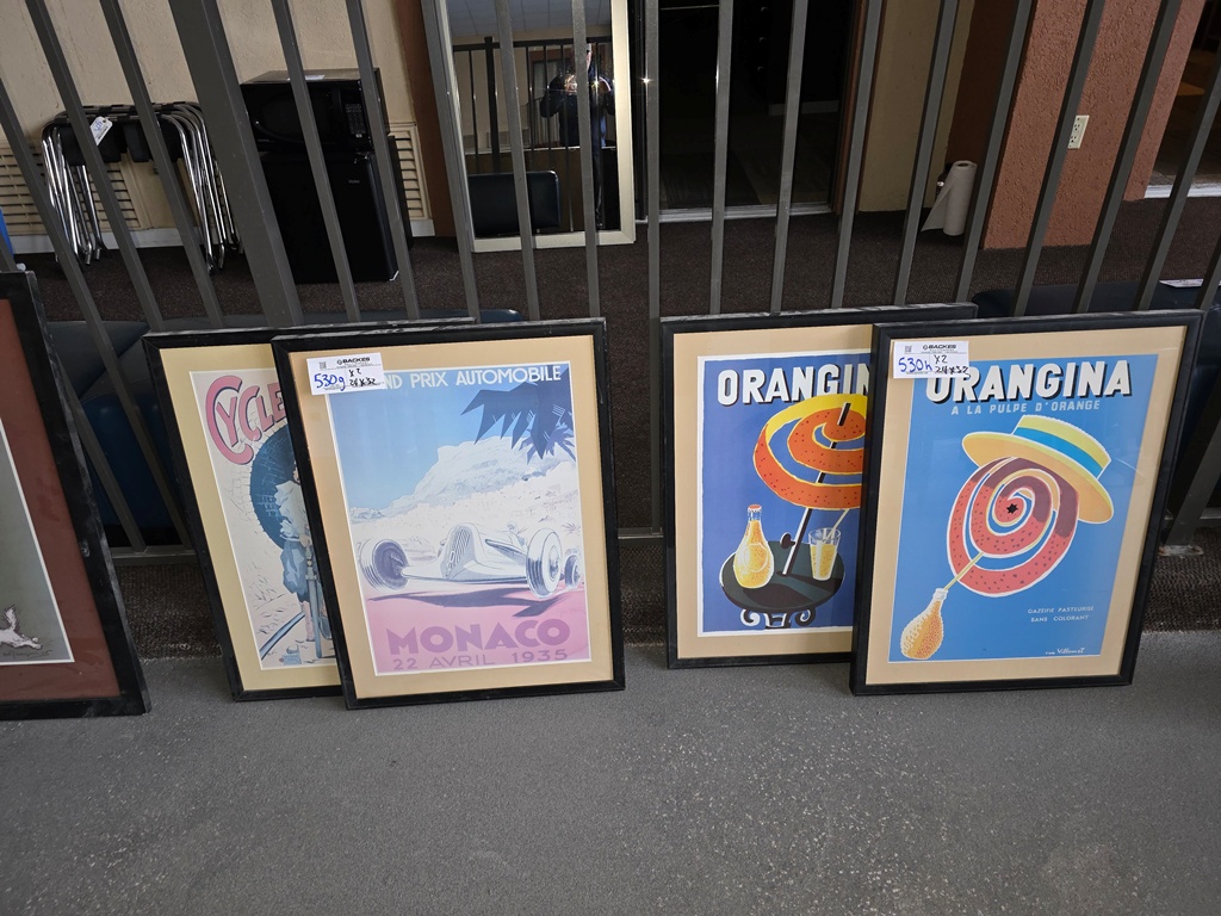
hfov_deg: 73.9
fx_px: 811
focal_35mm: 23
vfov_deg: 58.9
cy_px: 458
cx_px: 610
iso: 160
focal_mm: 6.3
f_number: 1.7
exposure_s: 1/24
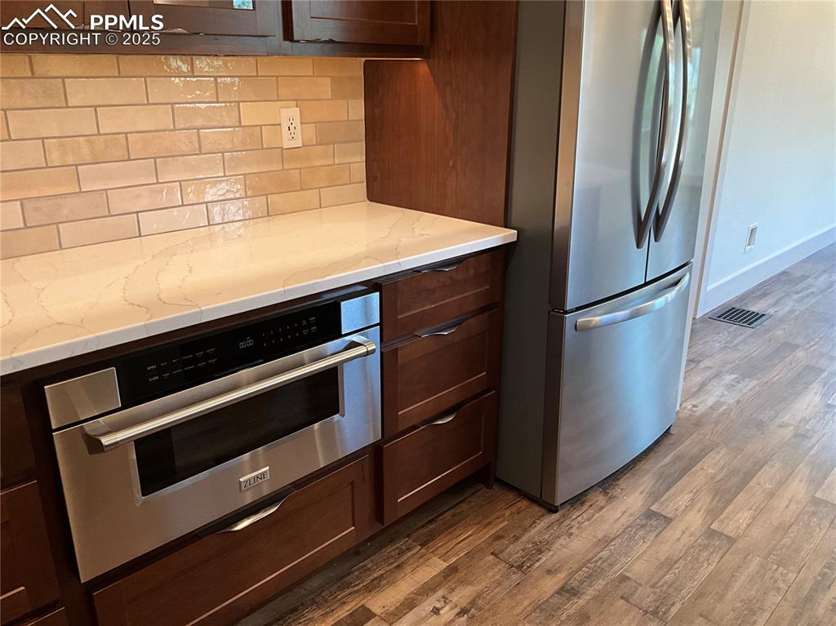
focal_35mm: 29
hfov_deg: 61.7
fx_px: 700
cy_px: 313
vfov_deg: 48.2
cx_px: 418
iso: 100
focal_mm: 3
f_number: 1.8
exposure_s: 1/60
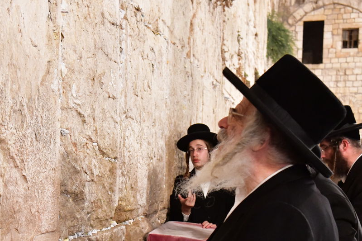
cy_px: 188
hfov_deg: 28.8
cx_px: 151
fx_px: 704
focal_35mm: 70
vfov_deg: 19.3
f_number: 5.6
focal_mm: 40
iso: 10000
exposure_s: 1/100
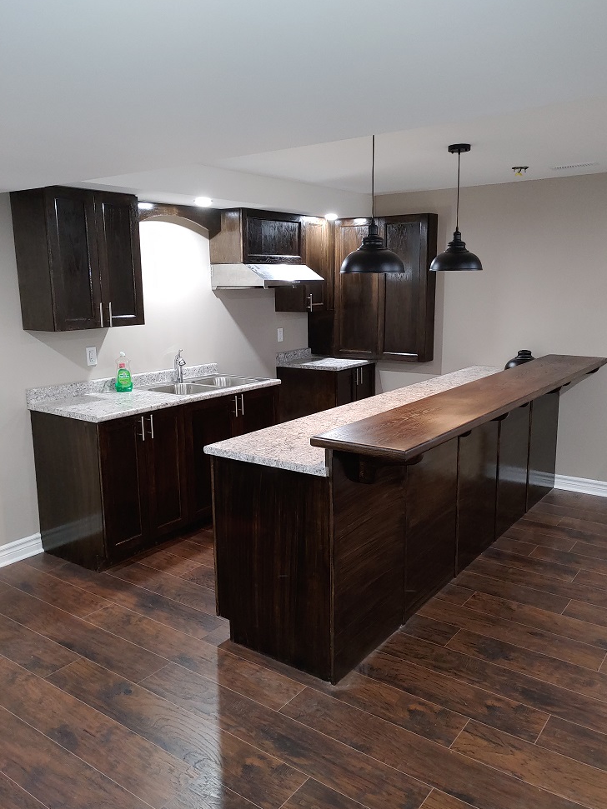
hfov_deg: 51.3
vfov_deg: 65.3
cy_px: 402
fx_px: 631
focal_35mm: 27
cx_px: 309
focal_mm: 4.36
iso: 200
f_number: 1.8
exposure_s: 1/20
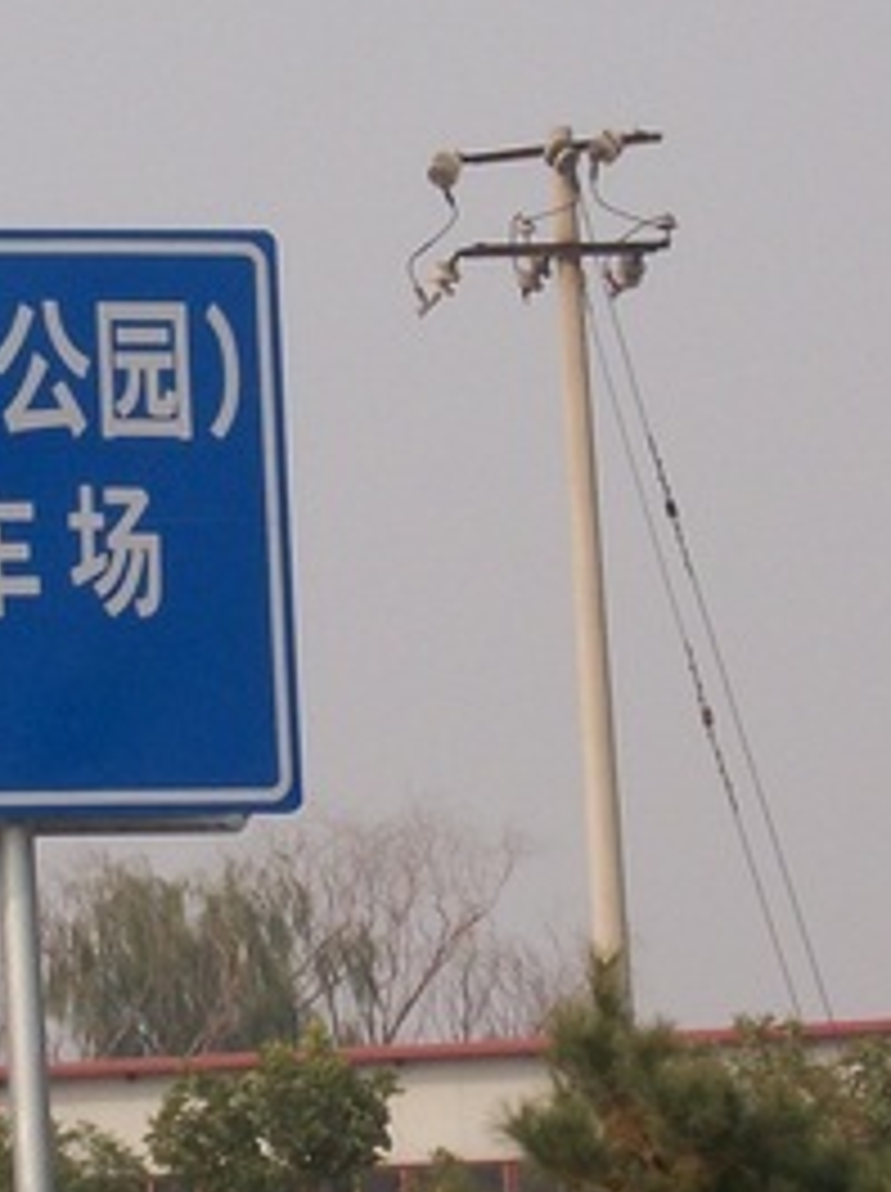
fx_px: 12832
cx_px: 22
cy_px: 565
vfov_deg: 5.3
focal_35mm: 373
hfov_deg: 4.0
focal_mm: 18.8
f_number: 5.7
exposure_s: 1/400
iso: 80
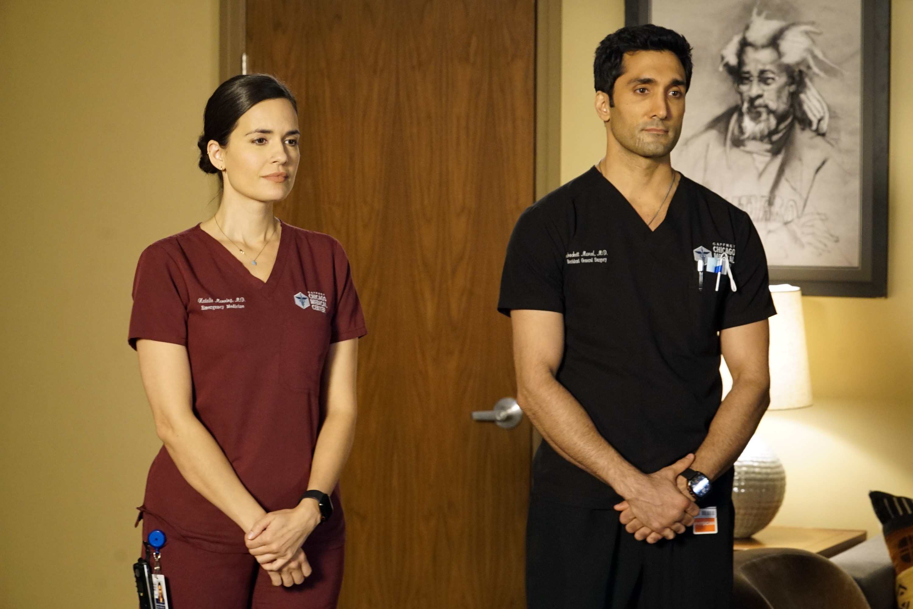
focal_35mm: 88
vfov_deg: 15.5
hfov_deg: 23.1
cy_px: 304
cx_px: 456
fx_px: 2232
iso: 5000
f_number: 7.1
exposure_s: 1/100
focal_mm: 88
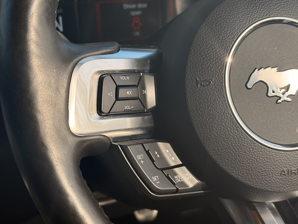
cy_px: 117
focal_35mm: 52
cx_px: 152
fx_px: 448
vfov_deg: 28.0
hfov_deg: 36.8
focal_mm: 6.76
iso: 100
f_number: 1.78
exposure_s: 1/1133
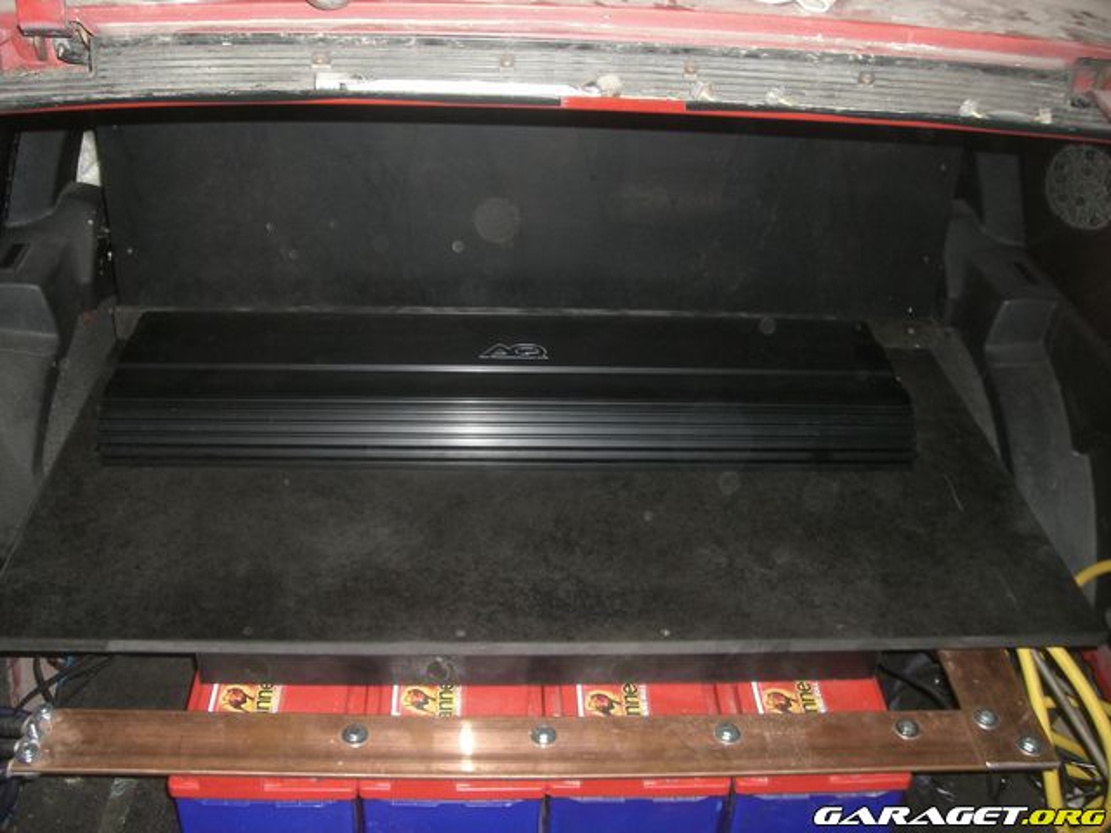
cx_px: 556
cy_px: 416
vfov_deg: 37.7
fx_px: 1220
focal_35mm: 38
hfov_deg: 49.0
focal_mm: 6.2
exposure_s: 1/60
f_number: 2.7
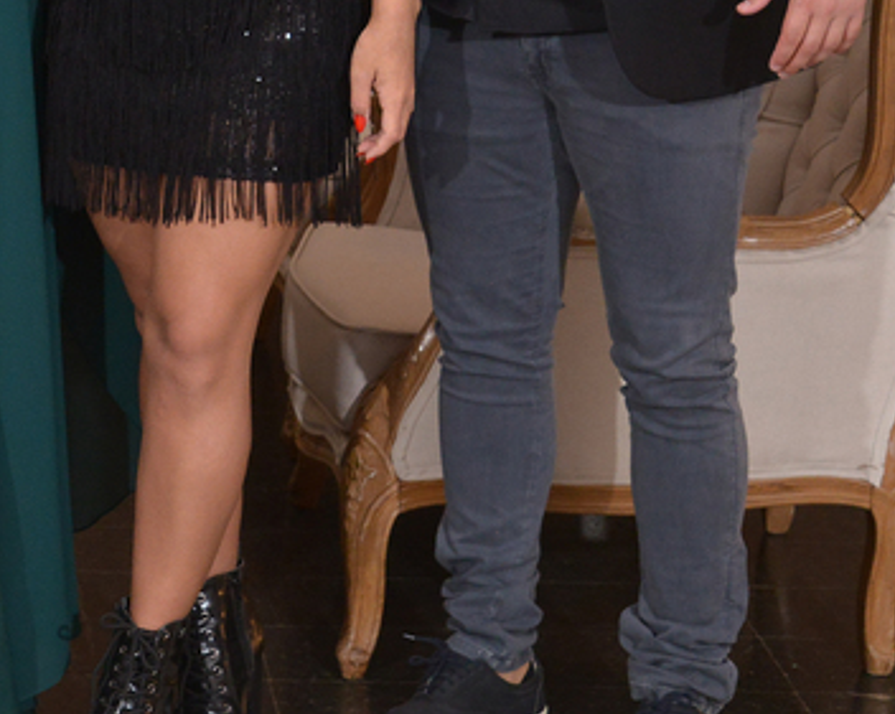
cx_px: -371
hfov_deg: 13.1
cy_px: -100
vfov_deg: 10.8
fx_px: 3732
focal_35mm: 141
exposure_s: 1/160
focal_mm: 44
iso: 1600
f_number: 6.3
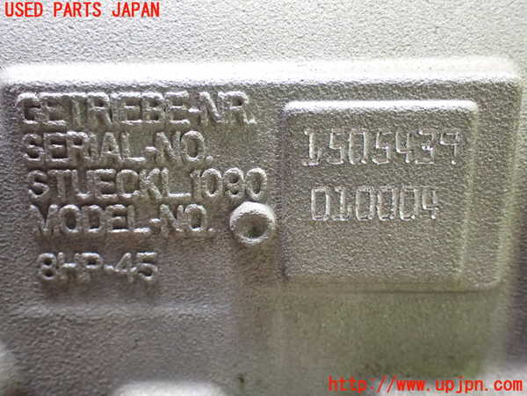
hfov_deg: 45.8
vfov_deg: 35.1
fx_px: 624
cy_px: 198
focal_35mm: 41
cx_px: 264
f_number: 2.8
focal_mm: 7.31
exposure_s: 1/40
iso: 1250
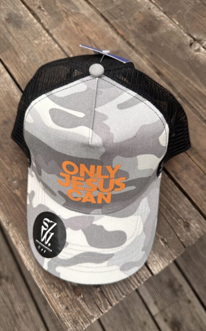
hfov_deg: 47.6
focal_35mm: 26
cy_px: 167
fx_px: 234
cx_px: 99
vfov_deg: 70.4
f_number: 1.78
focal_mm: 6.86
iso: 160
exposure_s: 1/121
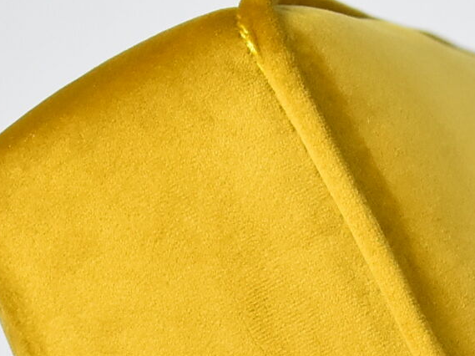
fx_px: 5417
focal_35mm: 395
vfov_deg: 3.7
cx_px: 346
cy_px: 772
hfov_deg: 5.0
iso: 1400
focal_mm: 52
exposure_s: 1/125
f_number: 5.6
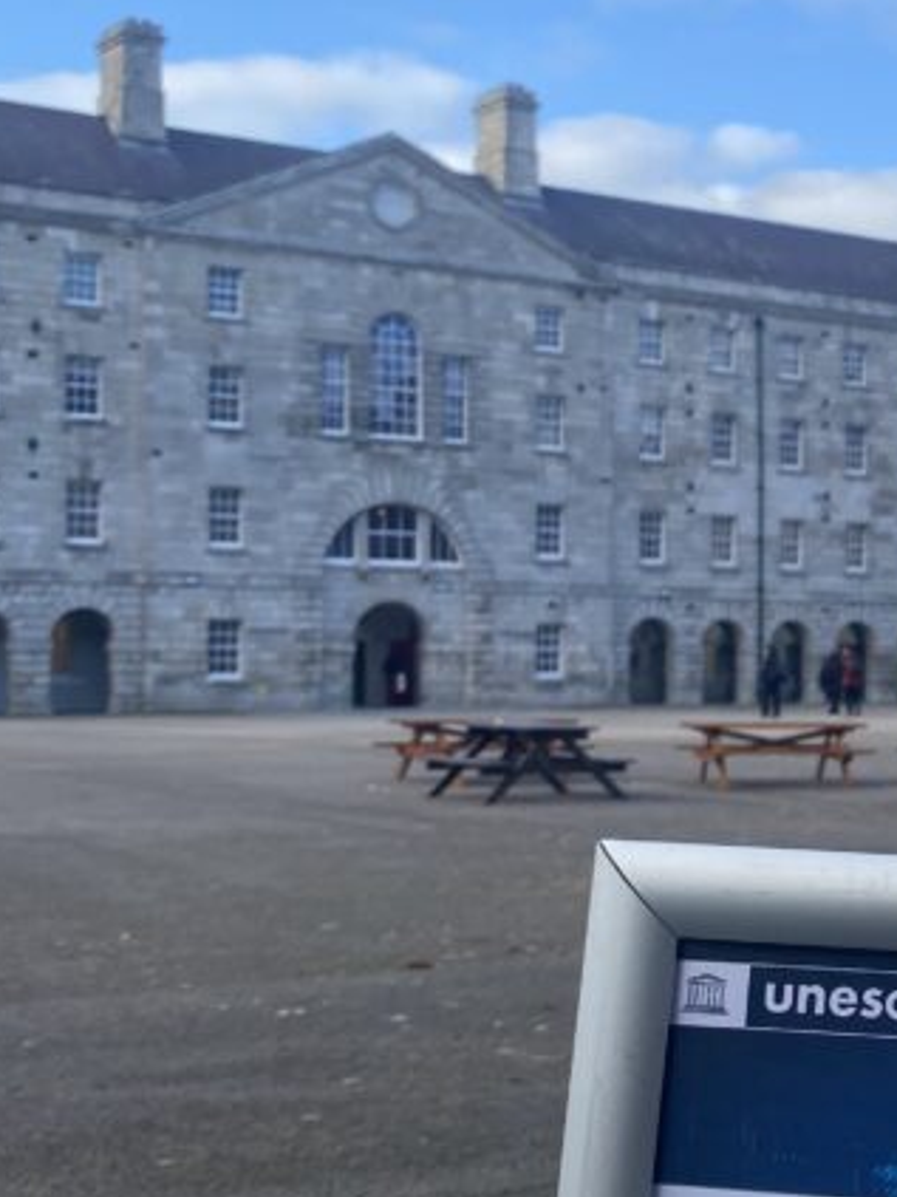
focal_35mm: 63
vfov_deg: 30.7
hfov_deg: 21.6
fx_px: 2178
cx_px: 1070
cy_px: 716
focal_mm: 4.25
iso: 32
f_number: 1.8
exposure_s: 1/990
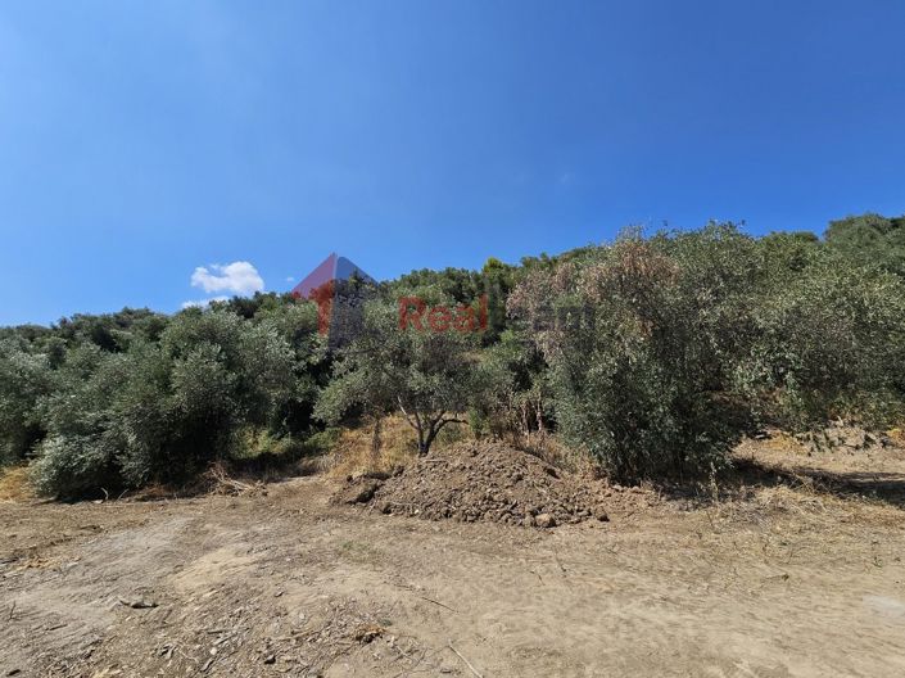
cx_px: 452
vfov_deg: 89.9
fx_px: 340
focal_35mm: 13
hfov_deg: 106.2
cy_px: 339
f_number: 2.2
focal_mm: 2.2
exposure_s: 1/2905
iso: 50
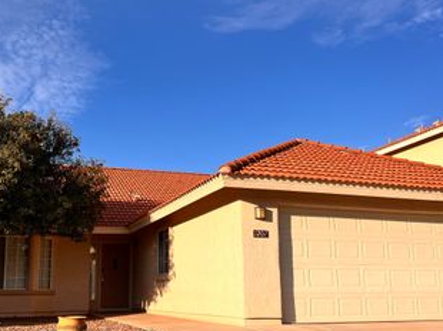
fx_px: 537
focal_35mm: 42
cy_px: 195
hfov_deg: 44.7
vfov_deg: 34.2
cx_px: 189
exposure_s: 1/4115
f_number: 1.5
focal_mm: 5.7
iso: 50
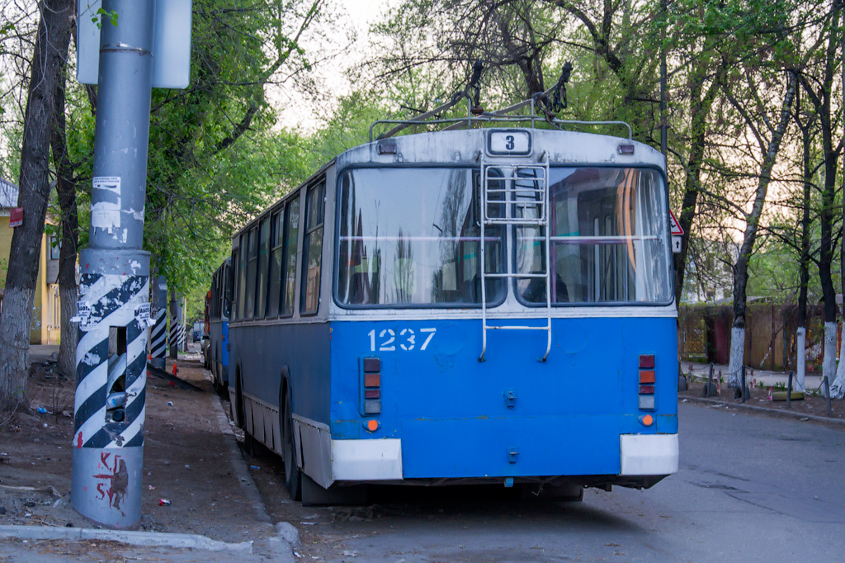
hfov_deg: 28.1
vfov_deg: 18.9
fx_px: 1689
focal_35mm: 72
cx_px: 422
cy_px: 282
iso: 400
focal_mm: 48
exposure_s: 1/30
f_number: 6.3
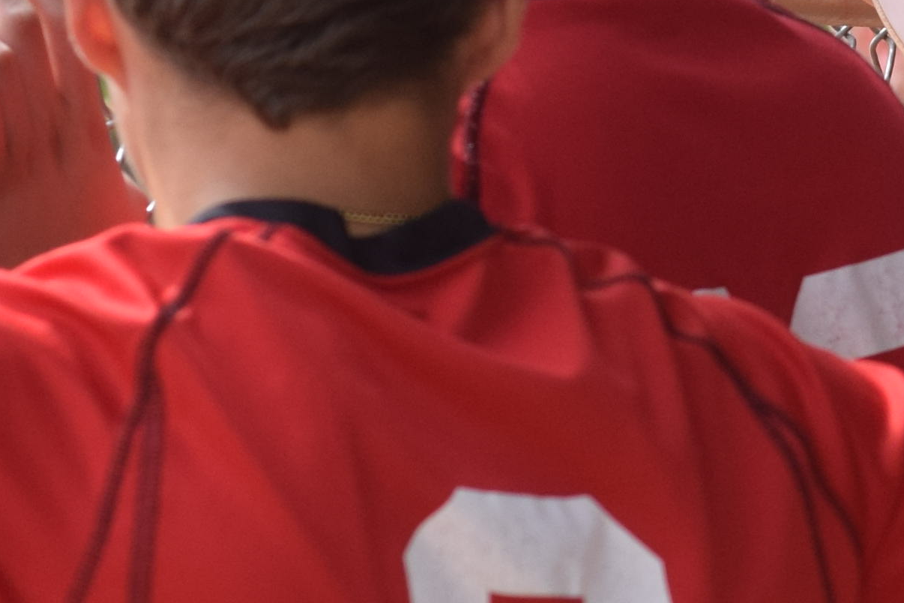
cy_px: 201
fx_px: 9366
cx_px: 1525
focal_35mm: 373
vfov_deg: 3.7
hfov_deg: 5.5
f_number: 5
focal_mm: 50
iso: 400
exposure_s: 1/1250
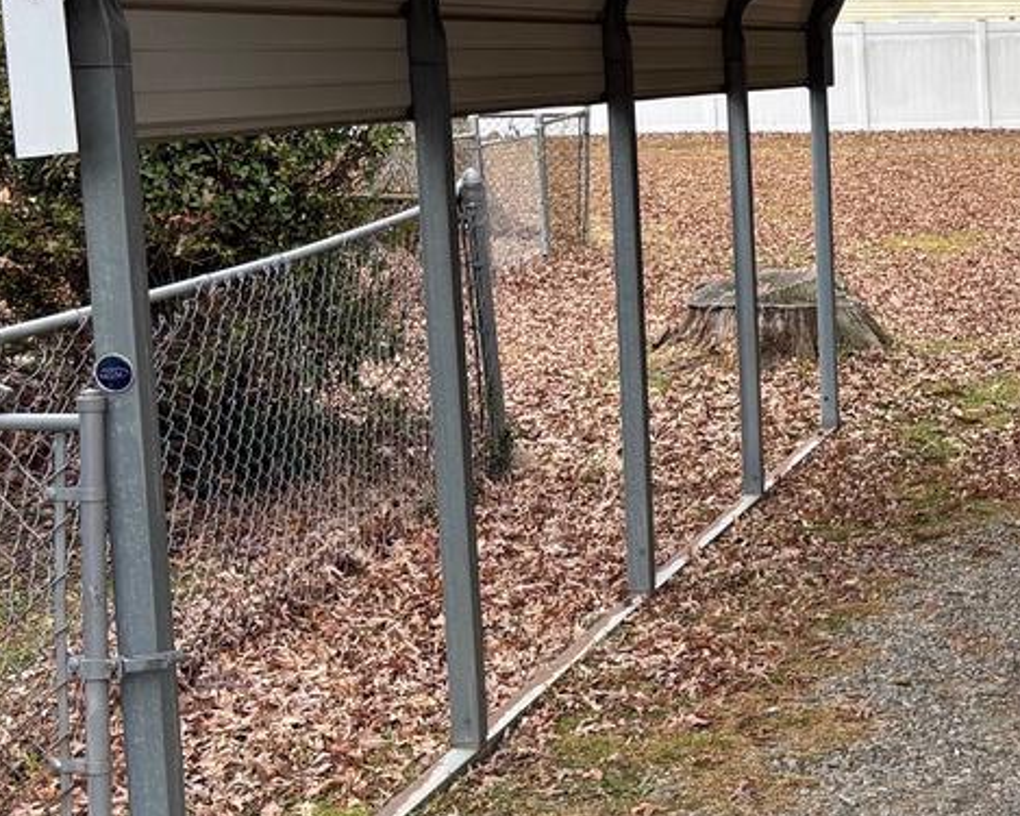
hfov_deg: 22.3
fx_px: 2354
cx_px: 1264
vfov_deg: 19.6
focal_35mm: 78
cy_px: 292
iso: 40
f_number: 1.6
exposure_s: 1/264
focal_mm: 5.96
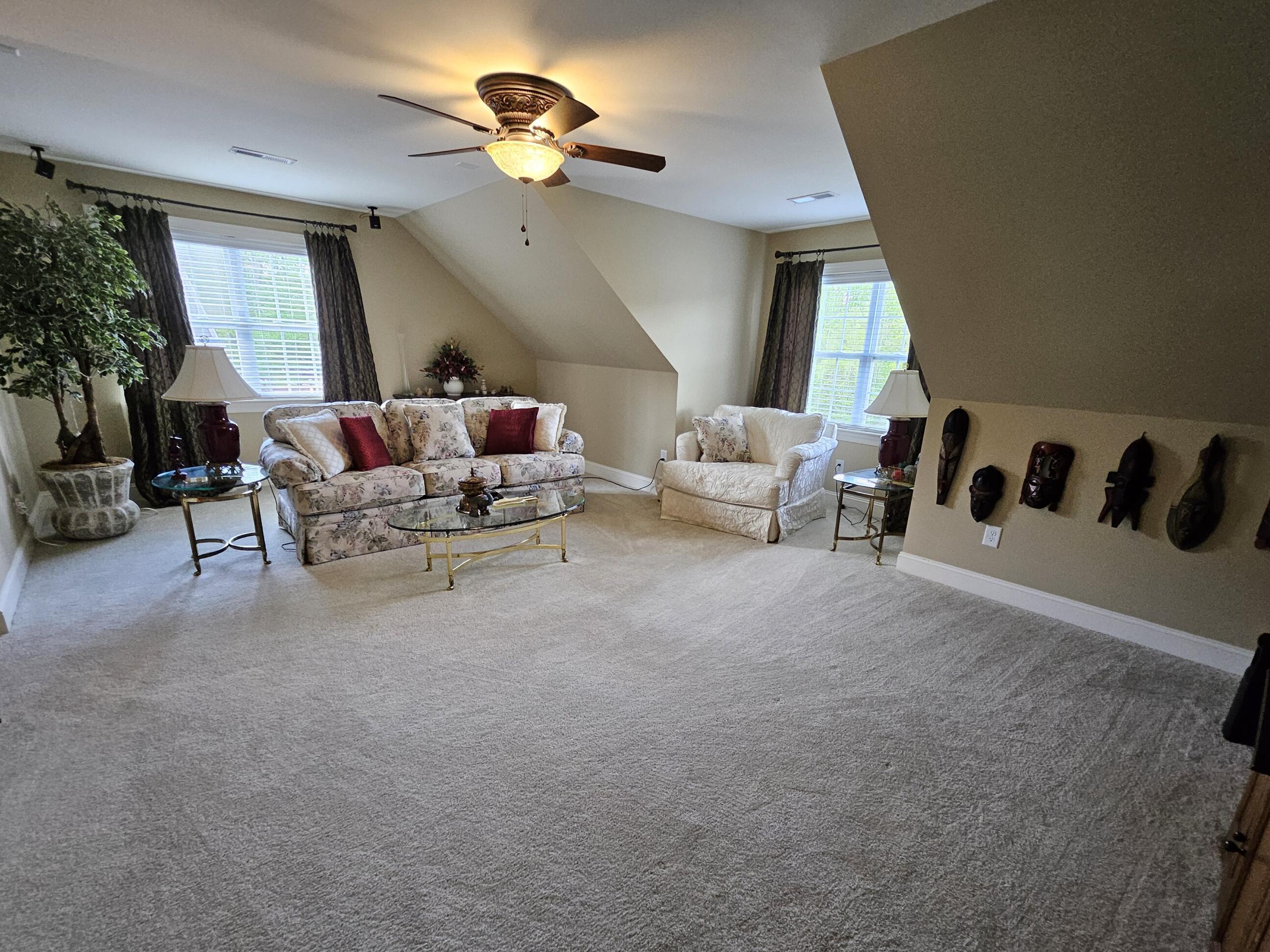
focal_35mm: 15
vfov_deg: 81.5
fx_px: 550
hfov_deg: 98.2
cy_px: 526
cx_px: 640
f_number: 2.2
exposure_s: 1/60
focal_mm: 1.74
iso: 250
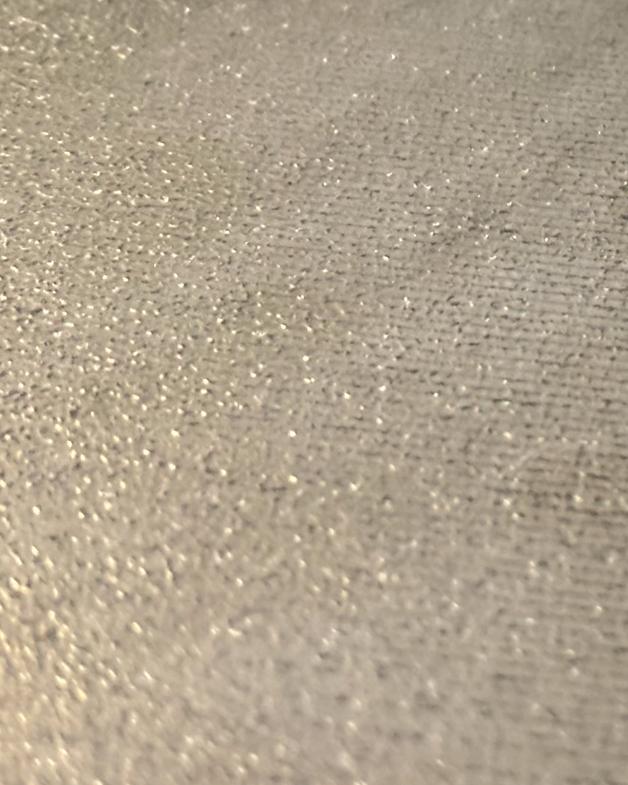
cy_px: -61
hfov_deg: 9.3
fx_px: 3648
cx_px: 1189
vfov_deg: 12.1
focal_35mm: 157
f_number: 1.6
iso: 400
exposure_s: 1/28
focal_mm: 5.96
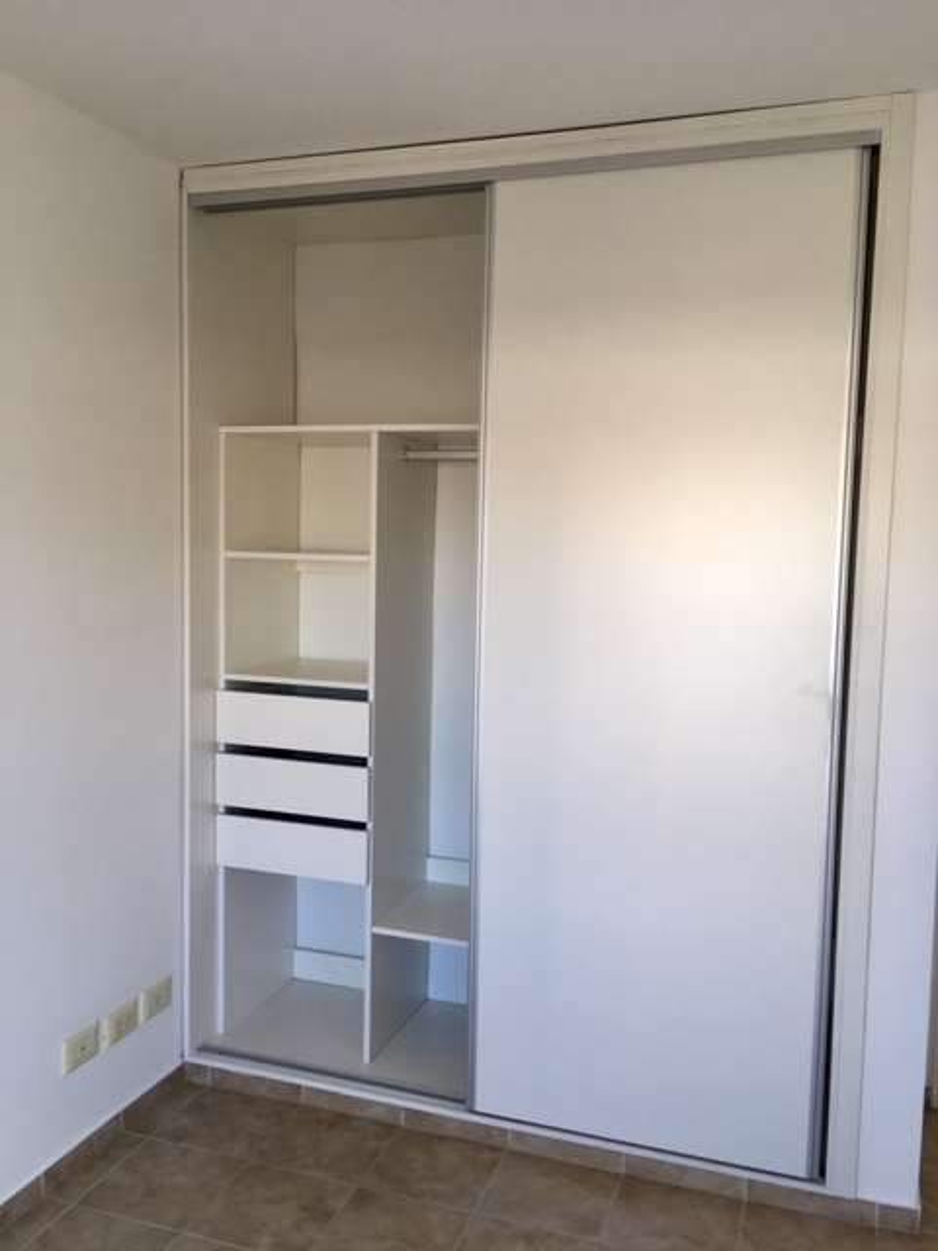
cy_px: 626
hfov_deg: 48.2
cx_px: 469
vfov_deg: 61.7
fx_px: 1048
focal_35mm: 29
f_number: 2.2
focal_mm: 4.15
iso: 25
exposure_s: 1/50
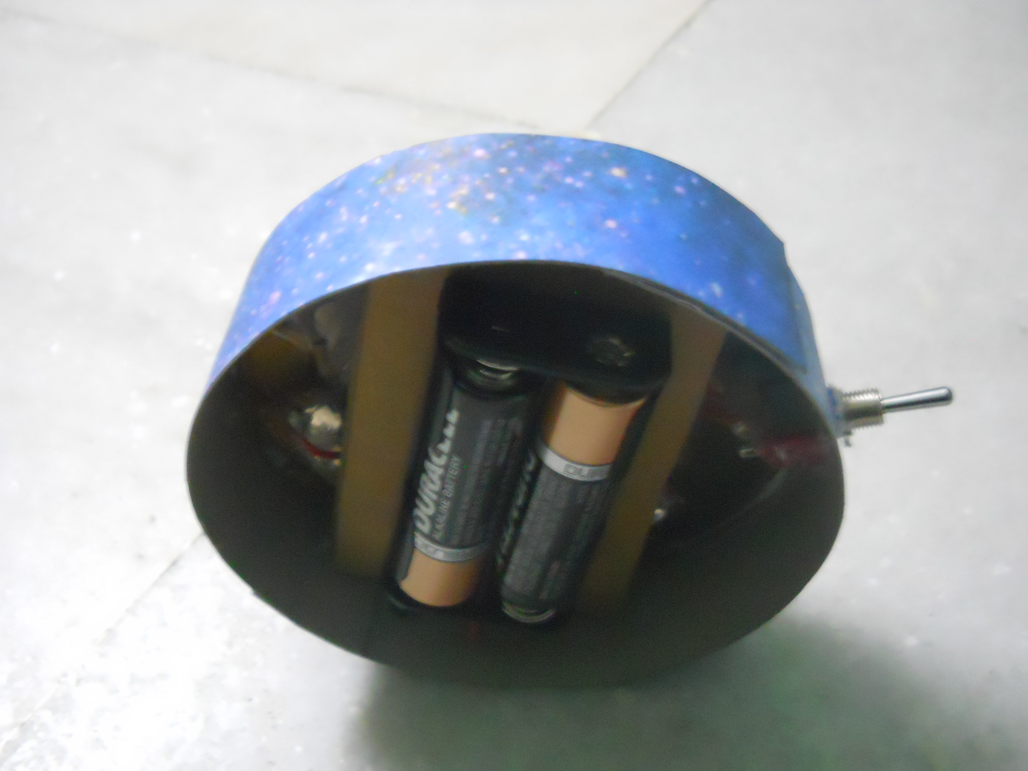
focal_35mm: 41
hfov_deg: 45.8
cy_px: 386
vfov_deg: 35.1
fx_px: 1218
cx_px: 514
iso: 800
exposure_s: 1/6
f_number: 3.1
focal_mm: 6.72
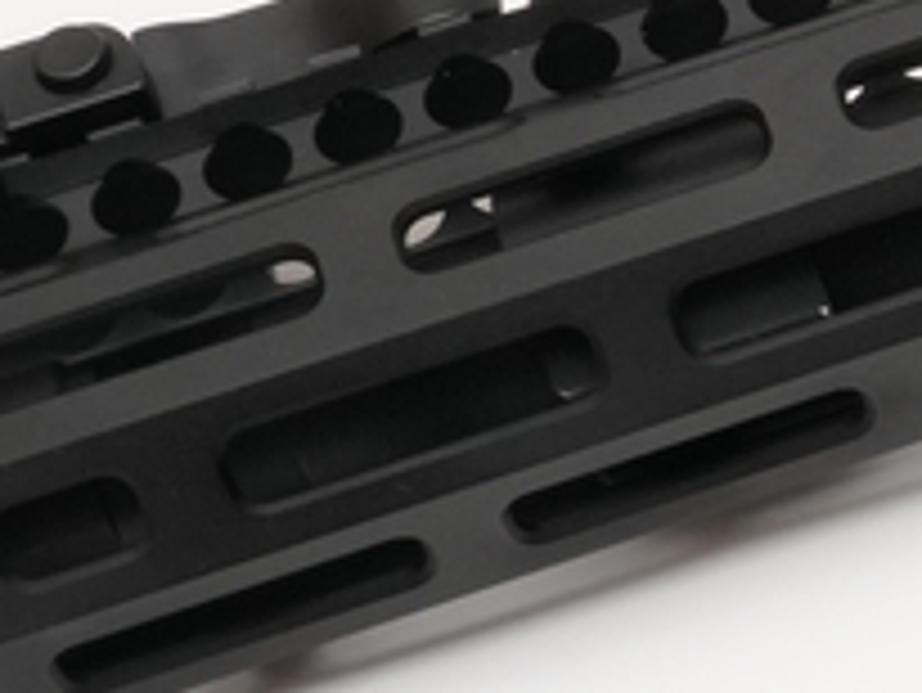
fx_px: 6076
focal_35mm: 228
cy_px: 504
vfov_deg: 6.5
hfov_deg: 7.5
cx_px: 2842
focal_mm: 30
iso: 1250
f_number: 20
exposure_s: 1/60
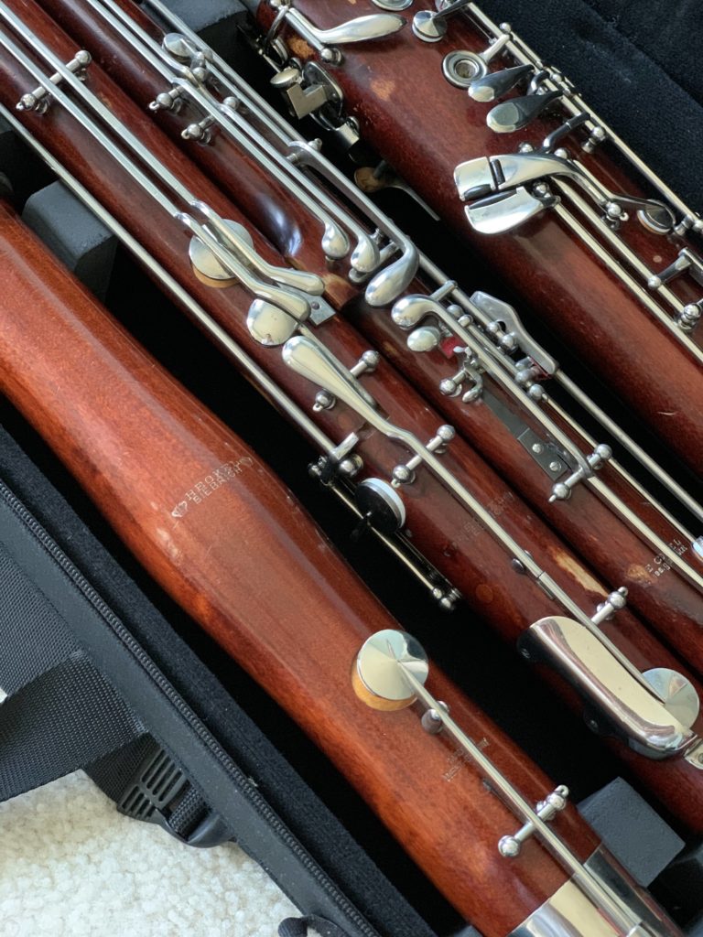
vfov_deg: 36.8
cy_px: 468
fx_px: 1408
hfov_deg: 28.0
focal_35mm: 52
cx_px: 352
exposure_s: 1/30
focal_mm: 6
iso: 640
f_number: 2.4
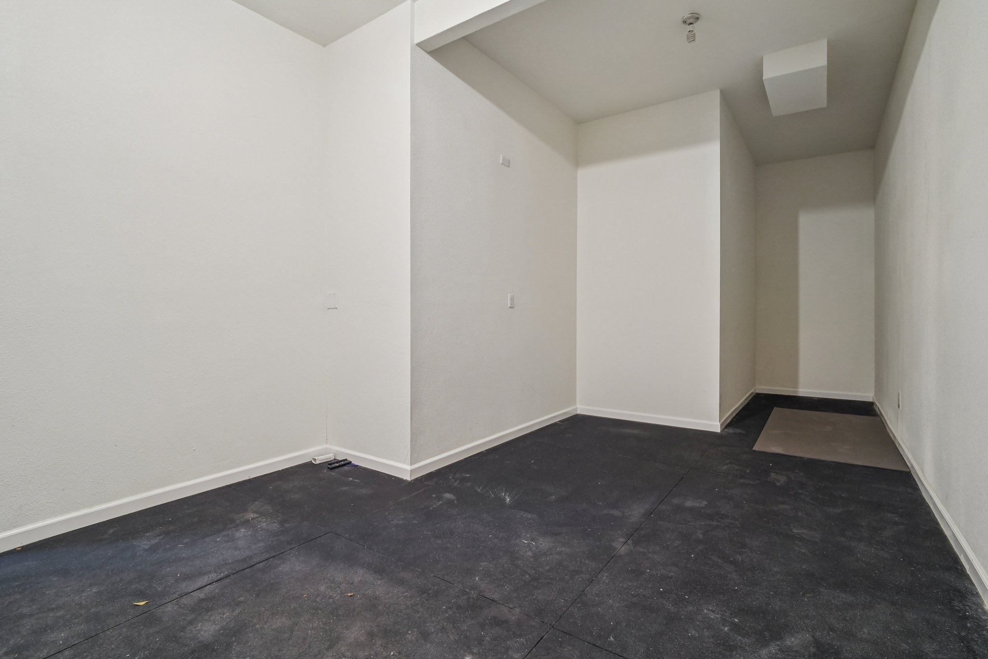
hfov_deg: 96.7
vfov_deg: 73.7
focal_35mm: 16
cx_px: 494
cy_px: 330
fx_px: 439
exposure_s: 1/8
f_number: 8
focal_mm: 16
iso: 1600
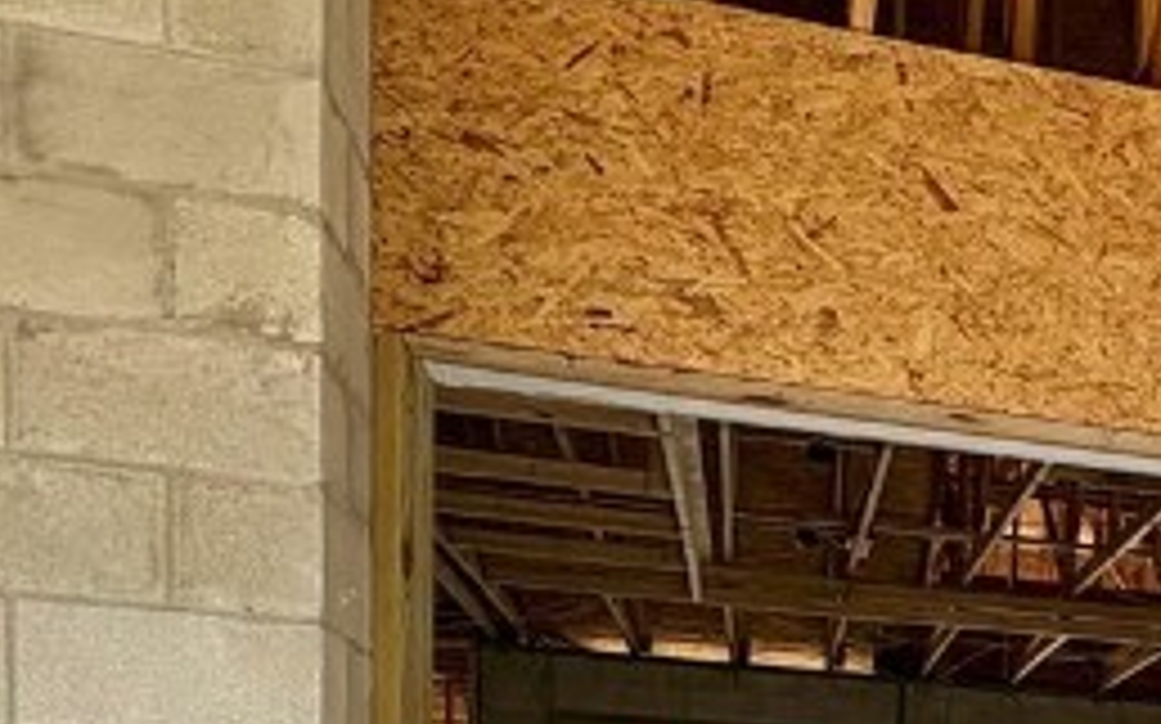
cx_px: 1400
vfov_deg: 19.4
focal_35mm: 59
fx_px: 1866
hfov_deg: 29.6
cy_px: 1066
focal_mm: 2.22
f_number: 2.2
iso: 80
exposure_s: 1/138
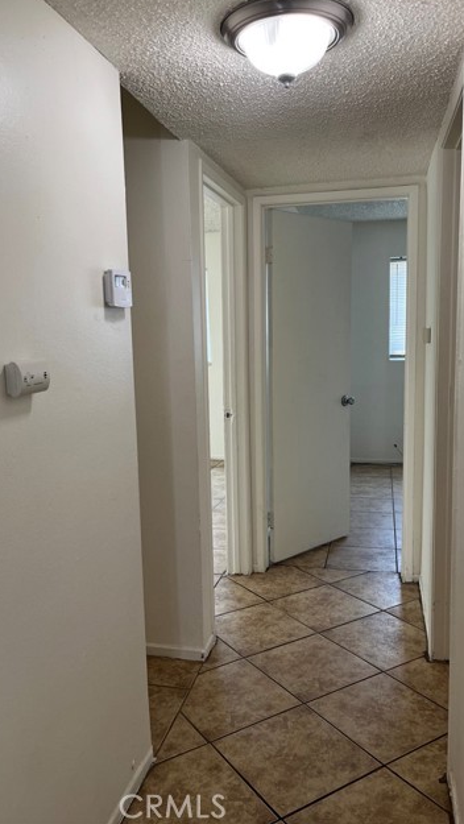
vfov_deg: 66.0
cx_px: 224
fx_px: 634
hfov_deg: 40.2
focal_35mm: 29
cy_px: 403
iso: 64
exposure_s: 1/60
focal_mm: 5.1
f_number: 1.6
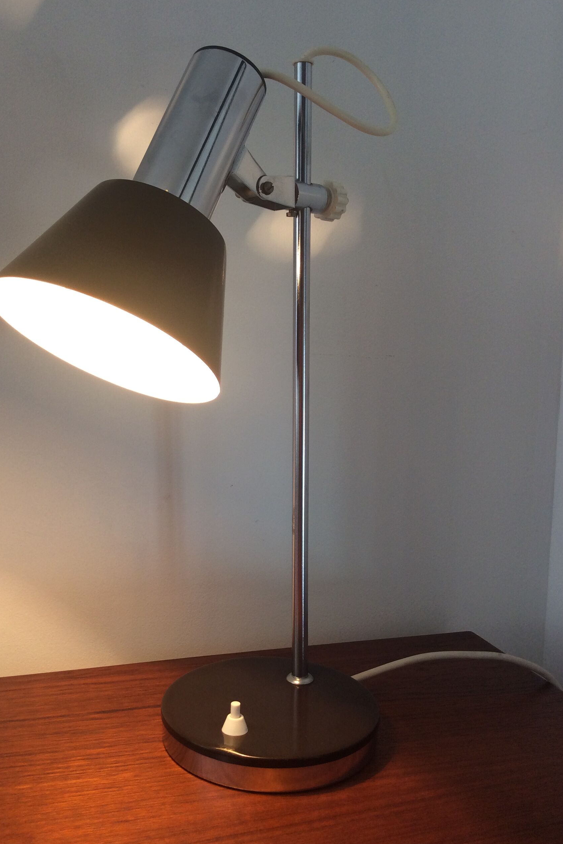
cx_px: 257
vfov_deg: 55.8
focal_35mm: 34
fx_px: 798
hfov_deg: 38.8
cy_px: 419
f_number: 2.4
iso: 40
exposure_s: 1/50
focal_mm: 3.3
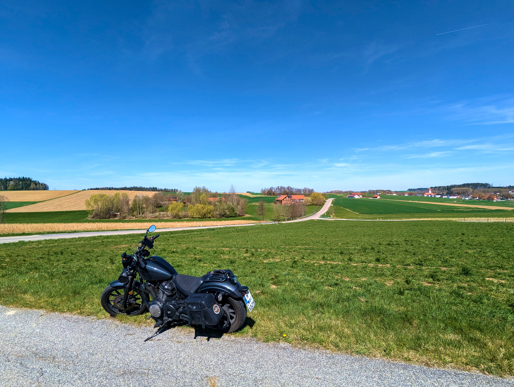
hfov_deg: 94.4
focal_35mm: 16
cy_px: 194
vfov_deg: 78.2
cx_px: 257
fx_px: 238
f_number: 2.2
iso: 53
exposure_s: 1/1475
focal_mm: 2.35
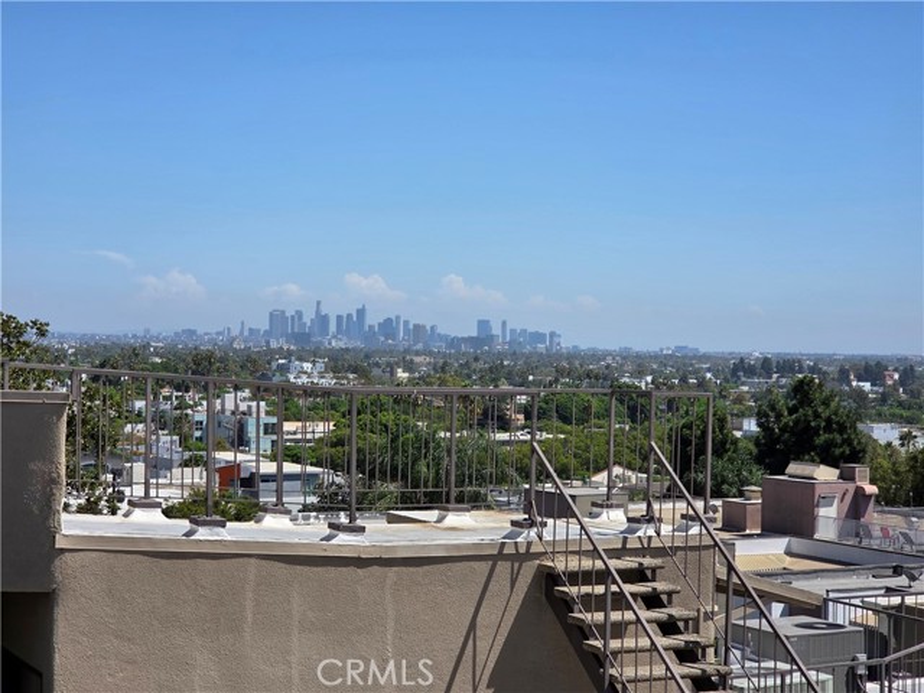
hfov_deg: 28.2
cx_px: 462
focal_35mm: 69
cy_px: 346
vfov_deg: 21.3
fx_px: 1842
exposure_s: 1/1542
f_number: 2.4
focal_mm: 7
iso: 25
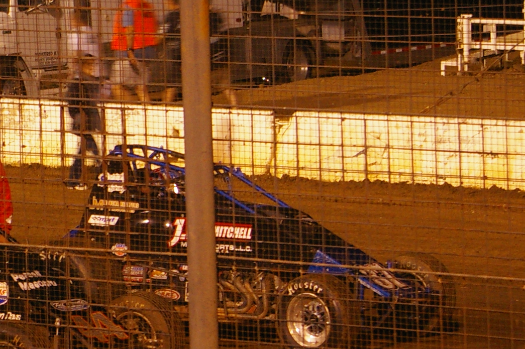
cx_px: 196
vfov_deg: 5.8
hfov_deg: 8.7
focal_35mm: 237
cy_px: 183
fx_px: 3460
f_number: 5.6
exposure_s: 1/10
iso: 800
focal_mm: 55
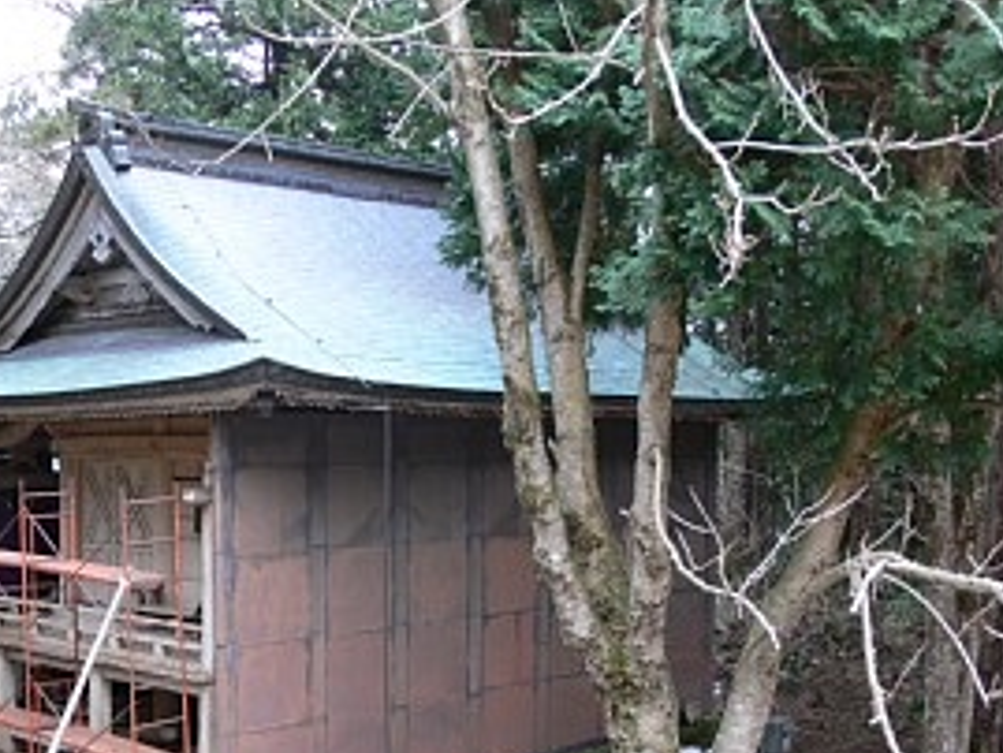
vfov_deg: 27.8
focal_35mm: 52
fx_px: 1507
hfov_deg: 36.3
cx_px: 302
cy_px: 529
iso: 80
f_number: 2.8
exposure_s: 1/30
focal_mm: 7.4
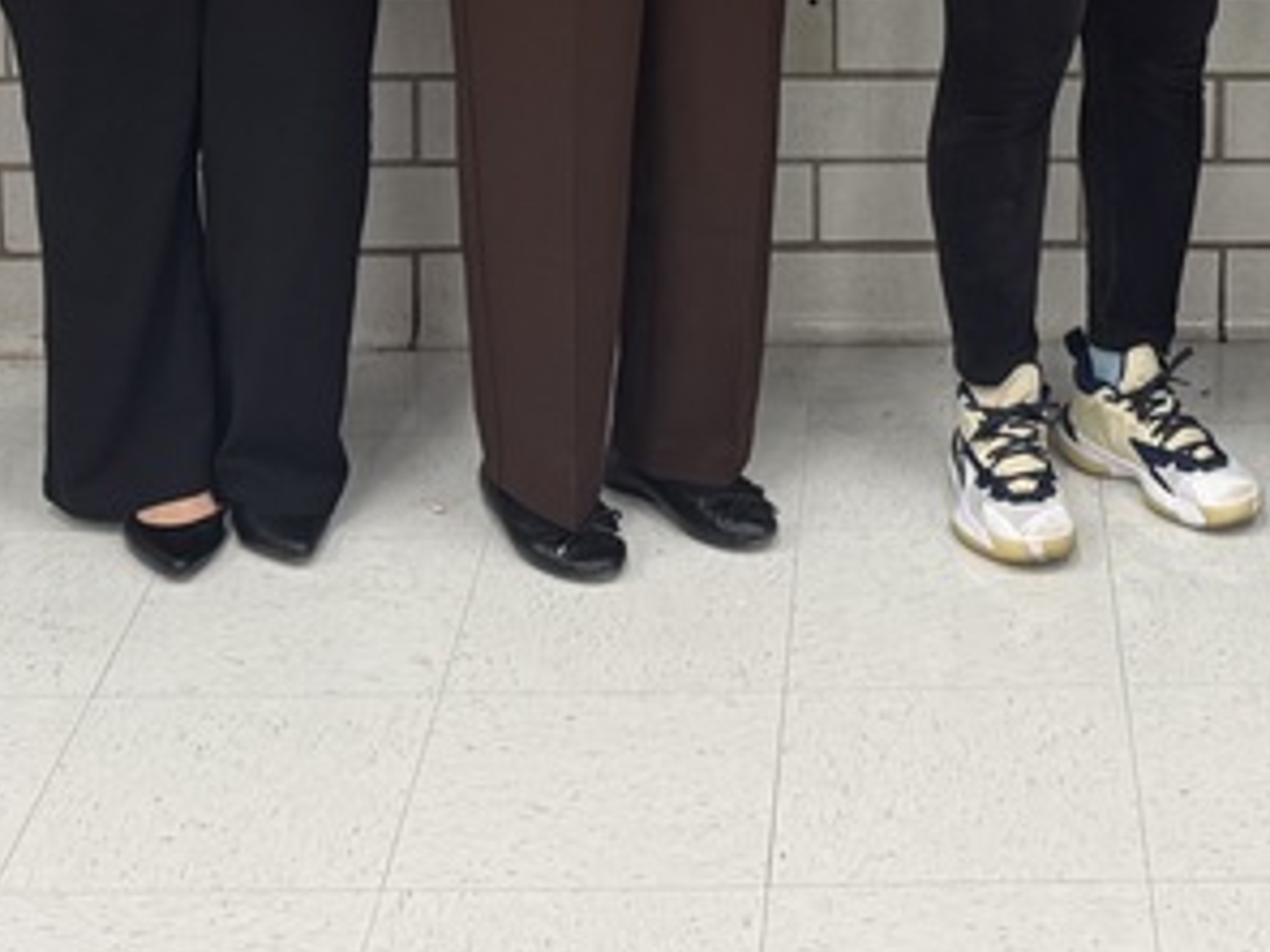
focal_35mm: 83
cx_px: 1068
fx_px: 3045
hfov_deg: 23.1
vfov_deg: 16.3
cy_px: -446
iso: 160
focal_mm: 6.76
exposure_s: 1/60
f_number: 1.78
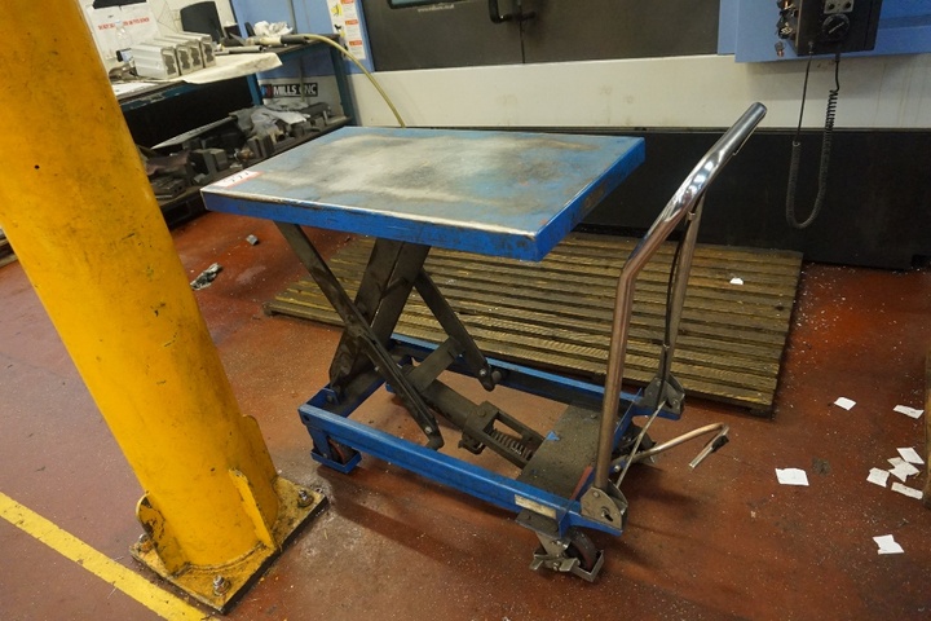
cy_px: 310
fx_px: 621
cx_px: 466
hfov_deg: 73.7
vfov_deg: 53.1
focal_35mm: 24
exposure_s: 1/125
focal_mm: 16
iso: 3200
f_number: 3.5
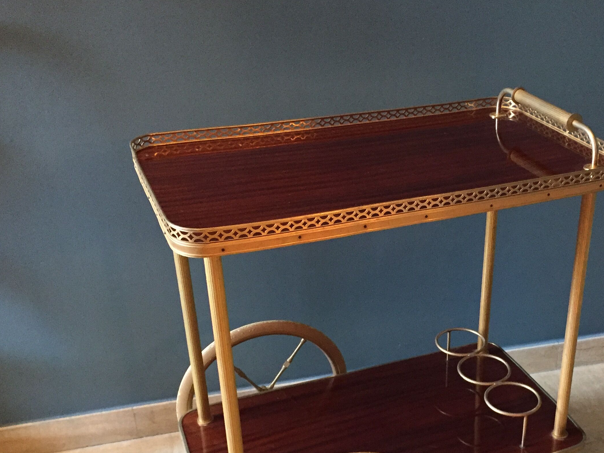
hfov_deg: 41.3
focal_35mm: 45
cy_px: 318
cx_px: 425
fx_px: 785
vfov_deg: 31.8
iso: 250
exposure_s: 1/25
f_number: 2.2
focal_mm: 4.15
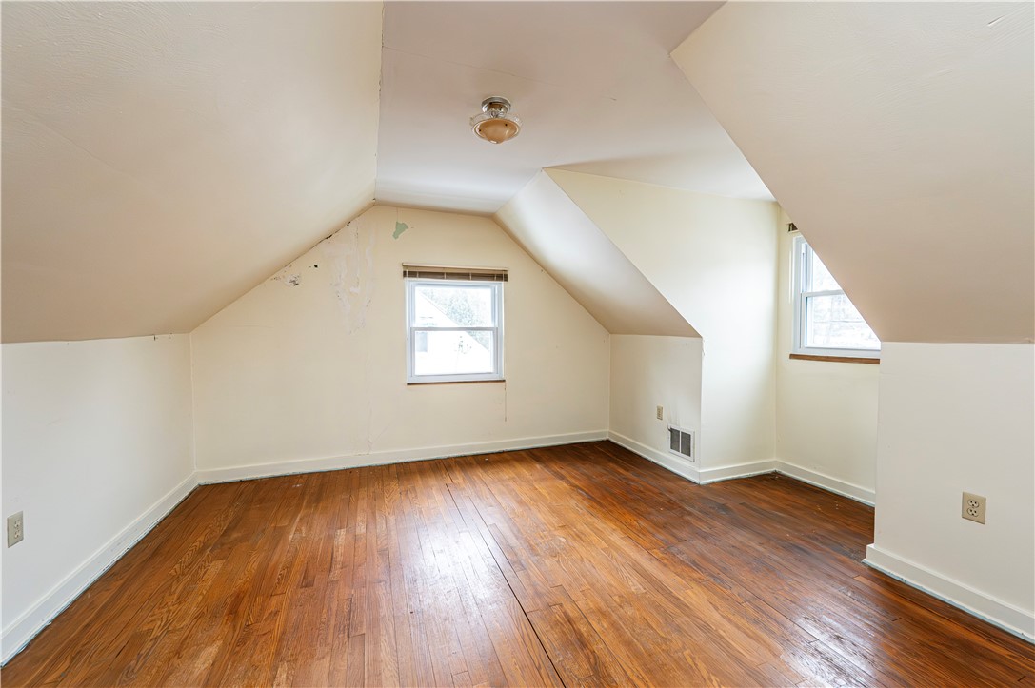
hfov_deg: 104.3
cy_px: 344
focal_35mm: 14
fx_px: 402
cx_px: 518
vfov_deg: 81.1
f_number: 8
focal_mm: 14
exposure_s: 1/125
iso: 3200
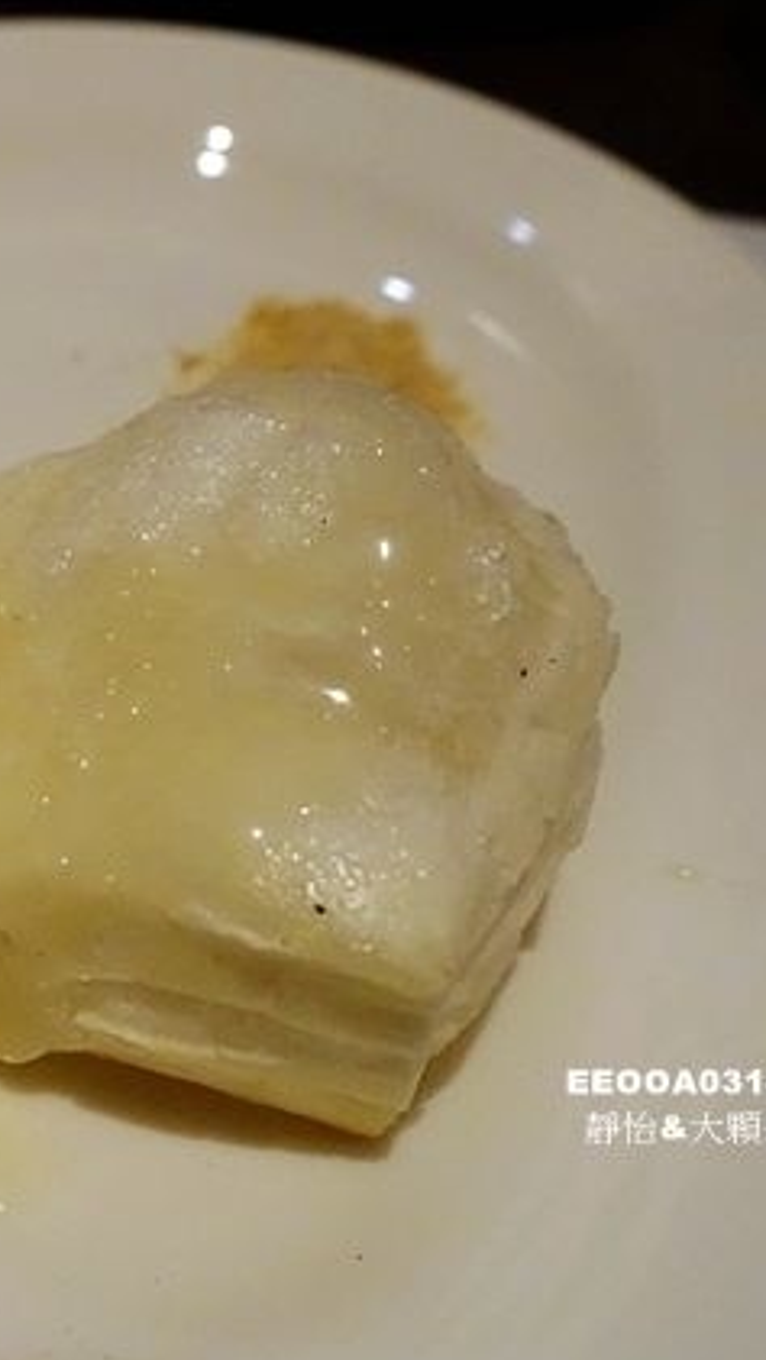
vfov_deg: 48.3
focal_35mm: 42
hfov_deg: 25.6
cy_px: 674
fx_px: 1516
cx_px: -139
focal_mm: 9.4
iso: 3200
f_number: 4
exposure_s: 1/320
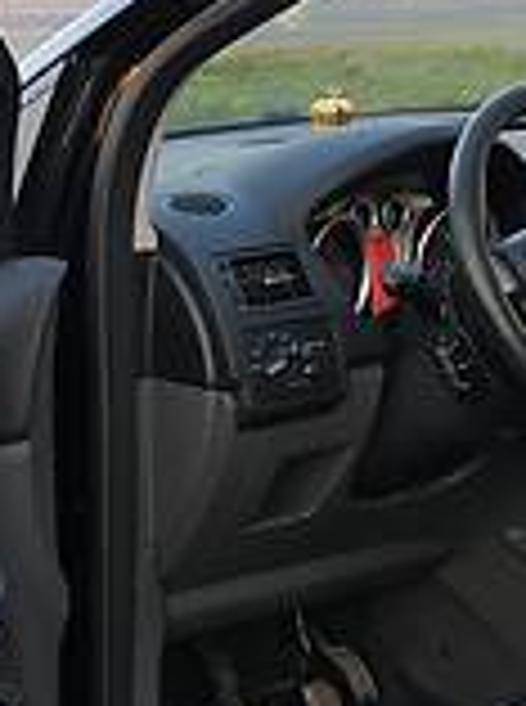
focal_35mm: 92
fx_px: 1872
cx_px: 99
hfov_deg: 15.9
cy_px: 459
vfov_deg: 21.3
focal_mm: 3.9
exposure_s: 1/181
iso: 250
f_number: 1.9
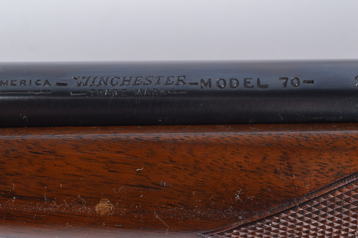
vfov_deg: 18.1
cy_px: 119
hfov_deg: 27.0
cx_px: 179
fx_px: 745
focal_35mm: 75
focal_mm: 50
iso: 100
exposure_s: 1/125
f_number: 13
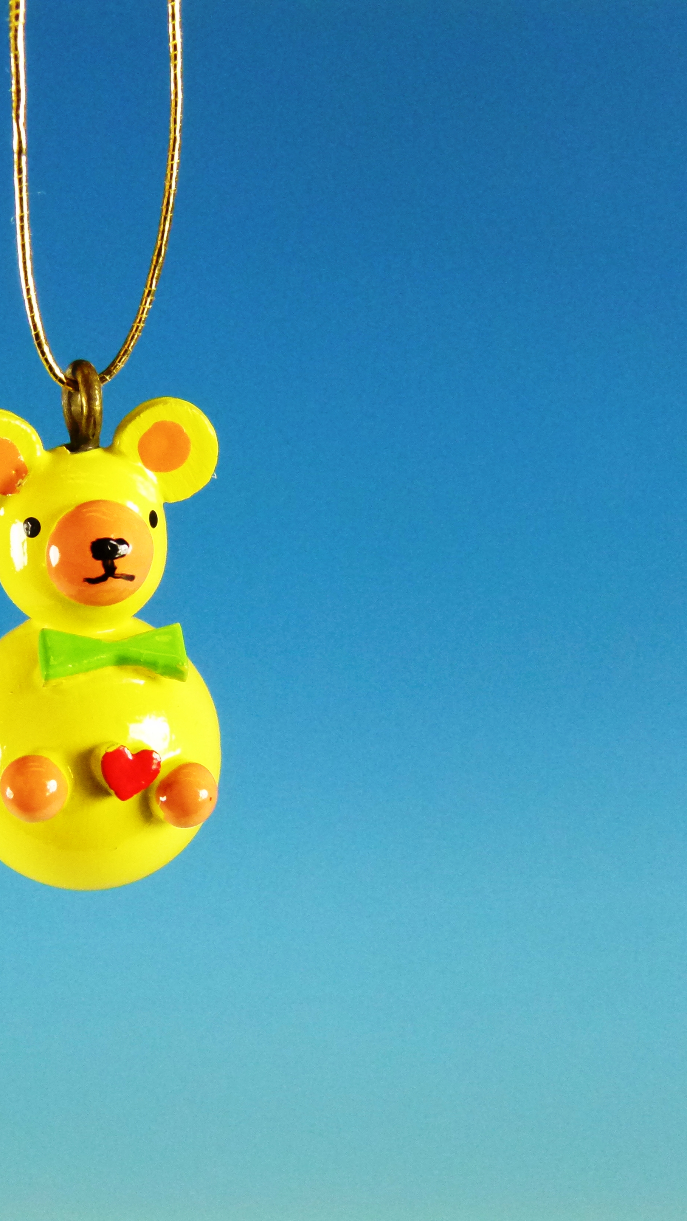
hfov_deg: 23.1
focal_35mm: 51
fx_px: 1652
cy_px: 612
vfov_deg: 40.6
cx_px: 131
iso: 400
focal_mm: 6.3
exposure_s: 1/640
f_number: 3.6
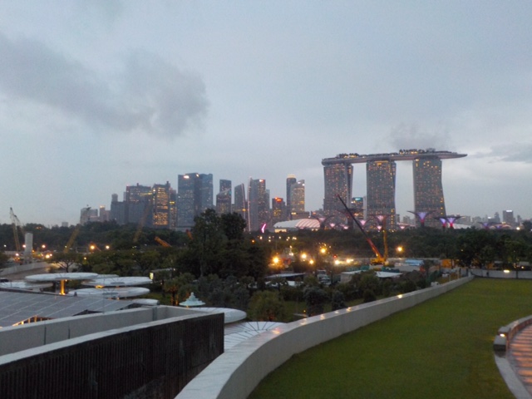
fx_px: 461
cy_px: 200
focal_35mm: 30
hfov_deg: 60.0
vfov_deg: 46.8
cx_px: 266
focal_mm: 4.1
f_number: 3.3
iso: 400
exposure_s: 1/13
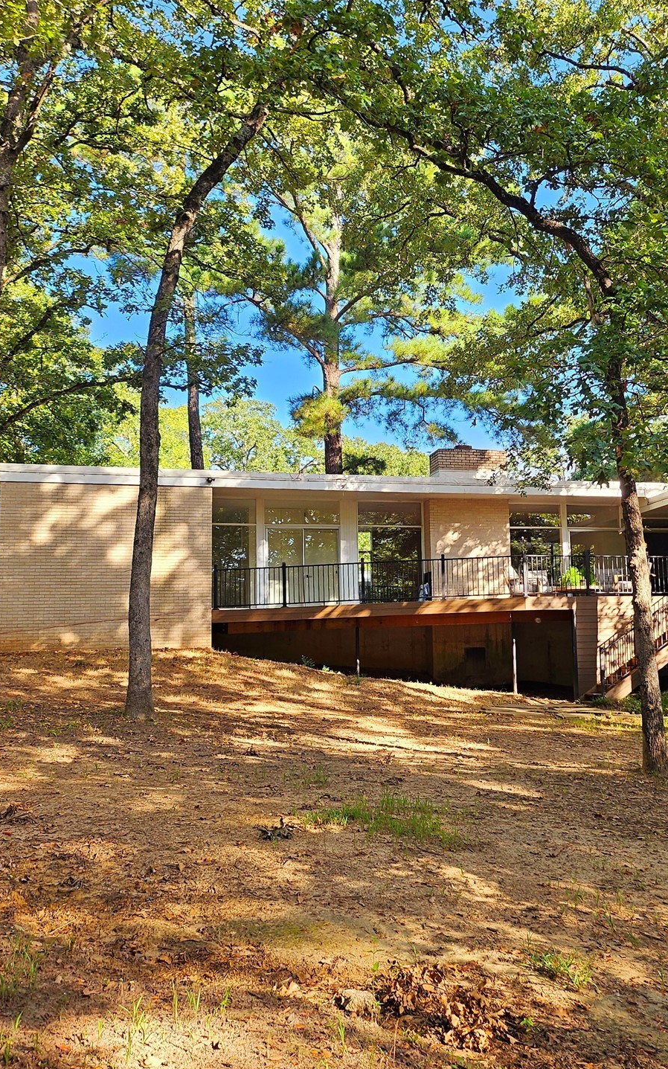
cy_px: 535
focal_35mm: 34
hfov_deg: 36.8
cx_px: 454
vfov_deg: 56.7
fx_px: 990
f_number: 1.8
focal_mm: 5
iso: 50
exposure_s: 1/417
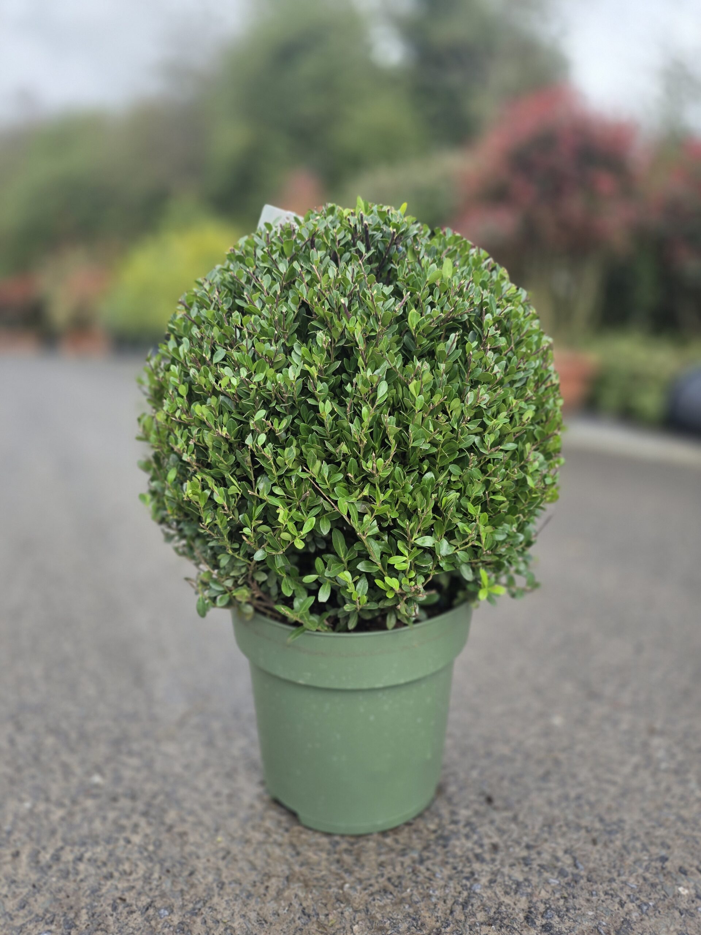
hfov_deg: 58.9
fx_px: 621
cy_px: 468
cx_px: 350
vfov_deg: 73.9
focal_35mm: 23
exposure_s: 1/441
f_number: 1.7
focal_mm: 6.3
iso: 12
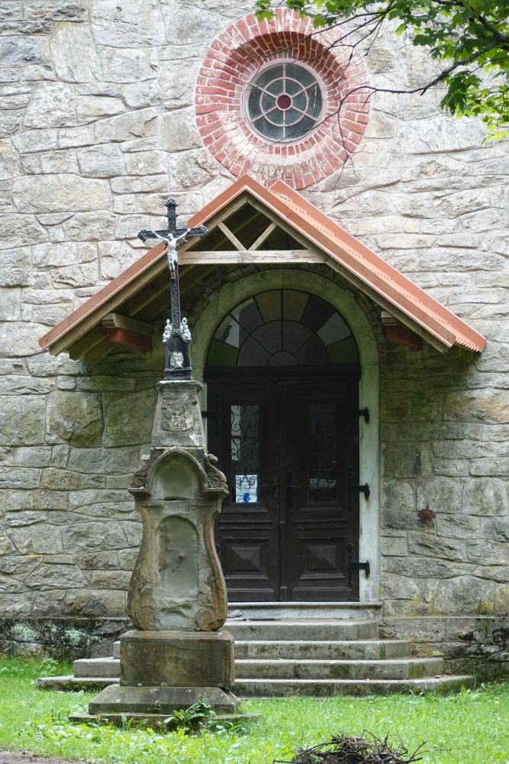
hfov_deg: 6.9
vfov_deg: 10.3
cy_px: 382
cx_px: 254
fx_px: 4240
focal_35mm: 200
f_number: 7.1
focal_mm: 72
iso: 2000
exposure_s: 1/200
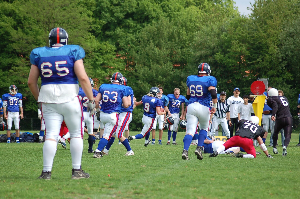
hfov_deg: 10.2
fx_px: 1684
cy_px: 100
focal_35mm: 202
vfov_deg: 6.8
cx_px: 150
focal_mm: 135
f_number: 4.5
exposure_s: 1/1000
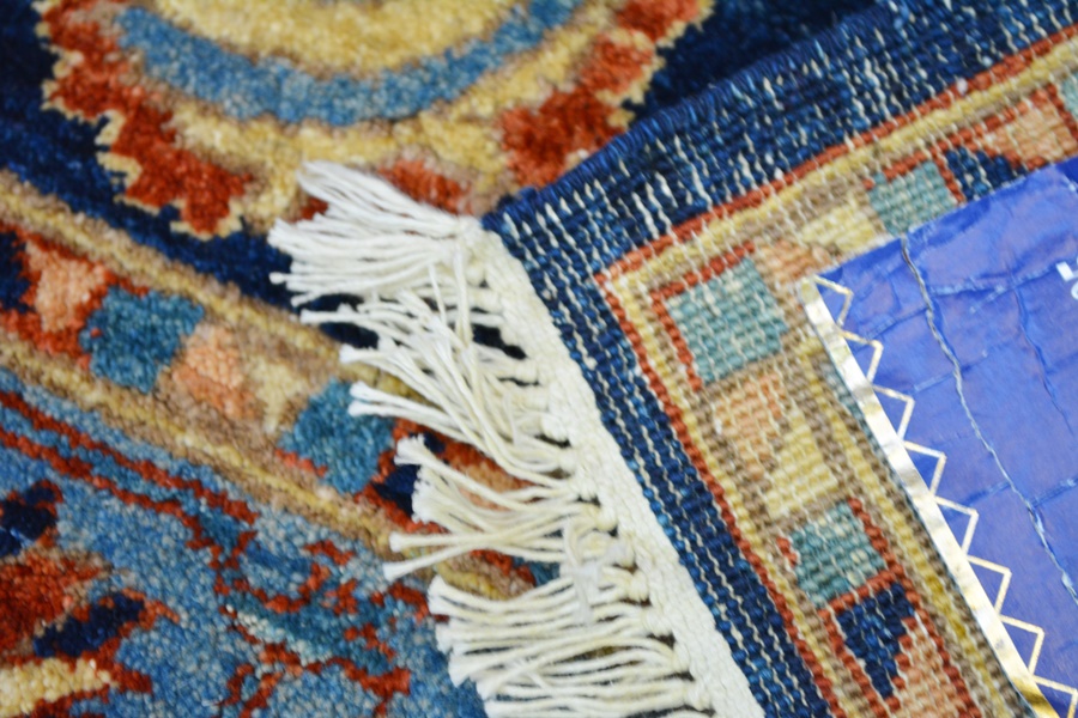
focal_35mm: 82
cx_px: 539
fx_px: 2470
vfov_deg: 16.6
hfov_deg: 24.6
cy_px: 359
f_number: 5.6
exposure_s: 1/30
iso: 900
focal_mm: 55
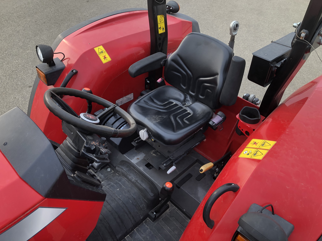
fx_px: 260
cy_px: 120
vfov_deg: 49.7
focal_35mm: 28
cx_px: 161
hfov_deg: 63.4
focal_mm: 3.99
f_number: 1.8
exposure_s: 1/120
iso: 25
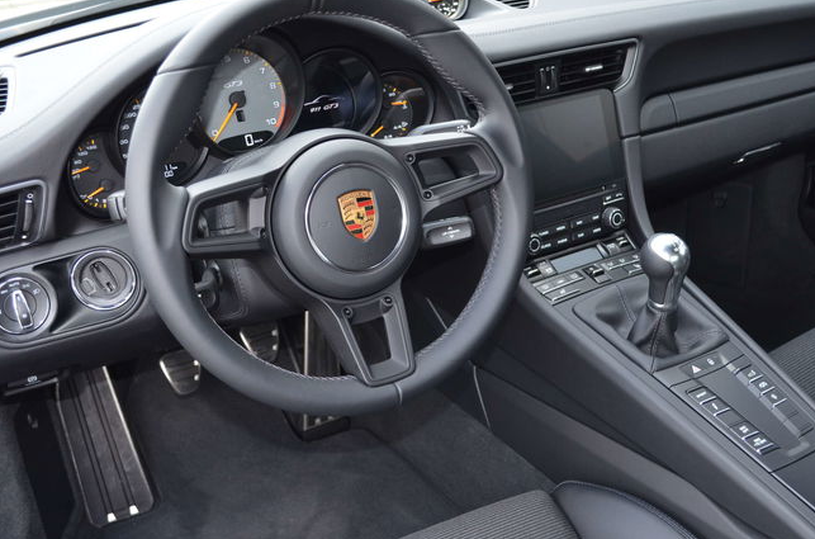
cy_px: 266
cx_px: 444
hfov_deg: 45.5
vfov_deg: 31.0
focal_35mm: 43
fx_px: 971
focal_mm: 24
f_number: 4
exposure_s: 1/80
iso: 400
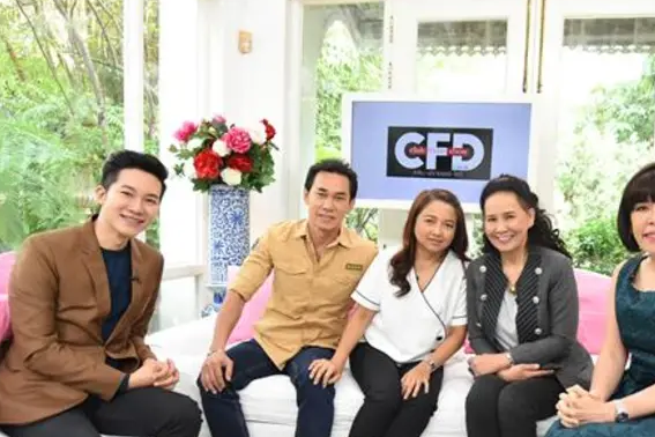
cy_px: 279
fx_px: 600
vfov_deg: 39.6
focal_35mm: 33
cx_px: 414
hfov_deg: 56.5
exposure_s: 1/160
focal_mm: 24
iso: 2500
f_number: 4.5
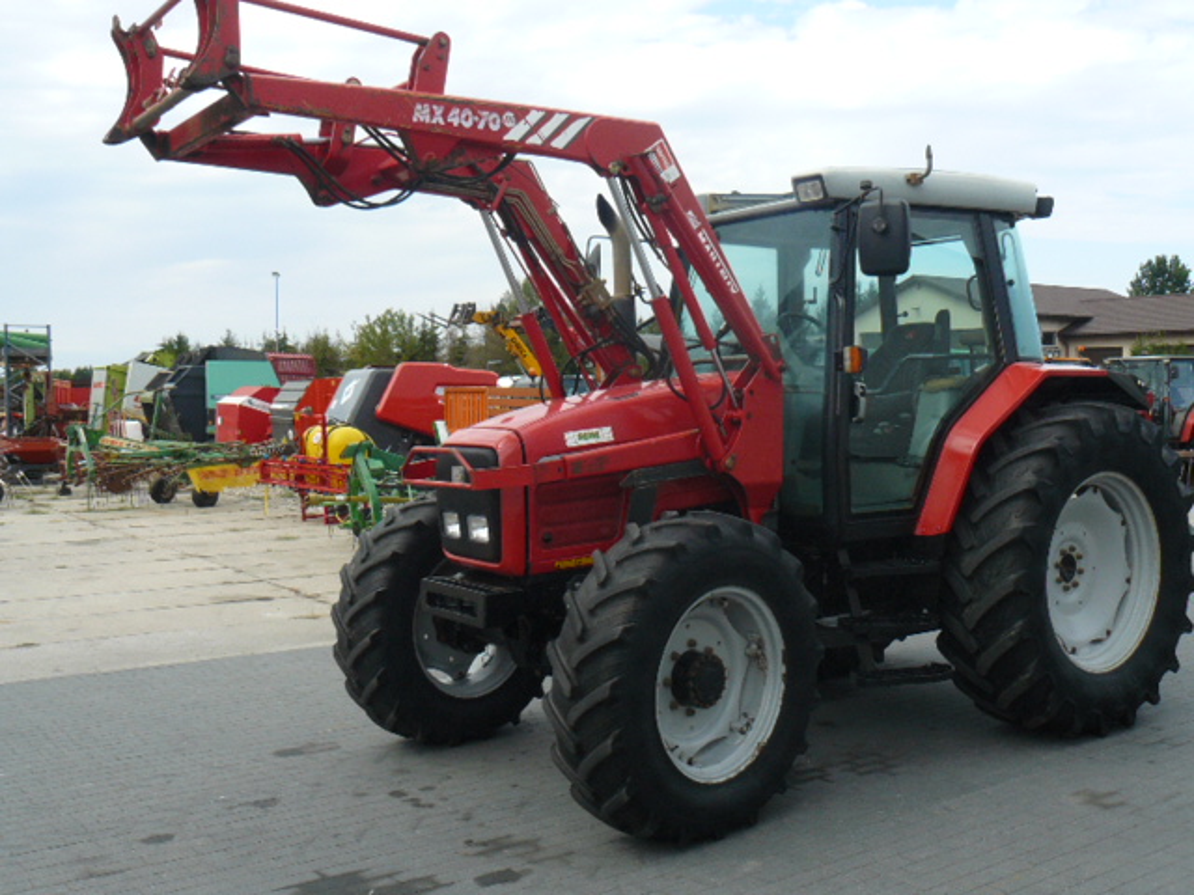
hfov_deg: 51.4
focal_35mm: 36
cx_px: 597
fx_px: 1242
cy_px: 448
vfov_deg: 39.7
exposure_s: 1/200
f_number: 5.6
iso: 100
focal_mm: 6
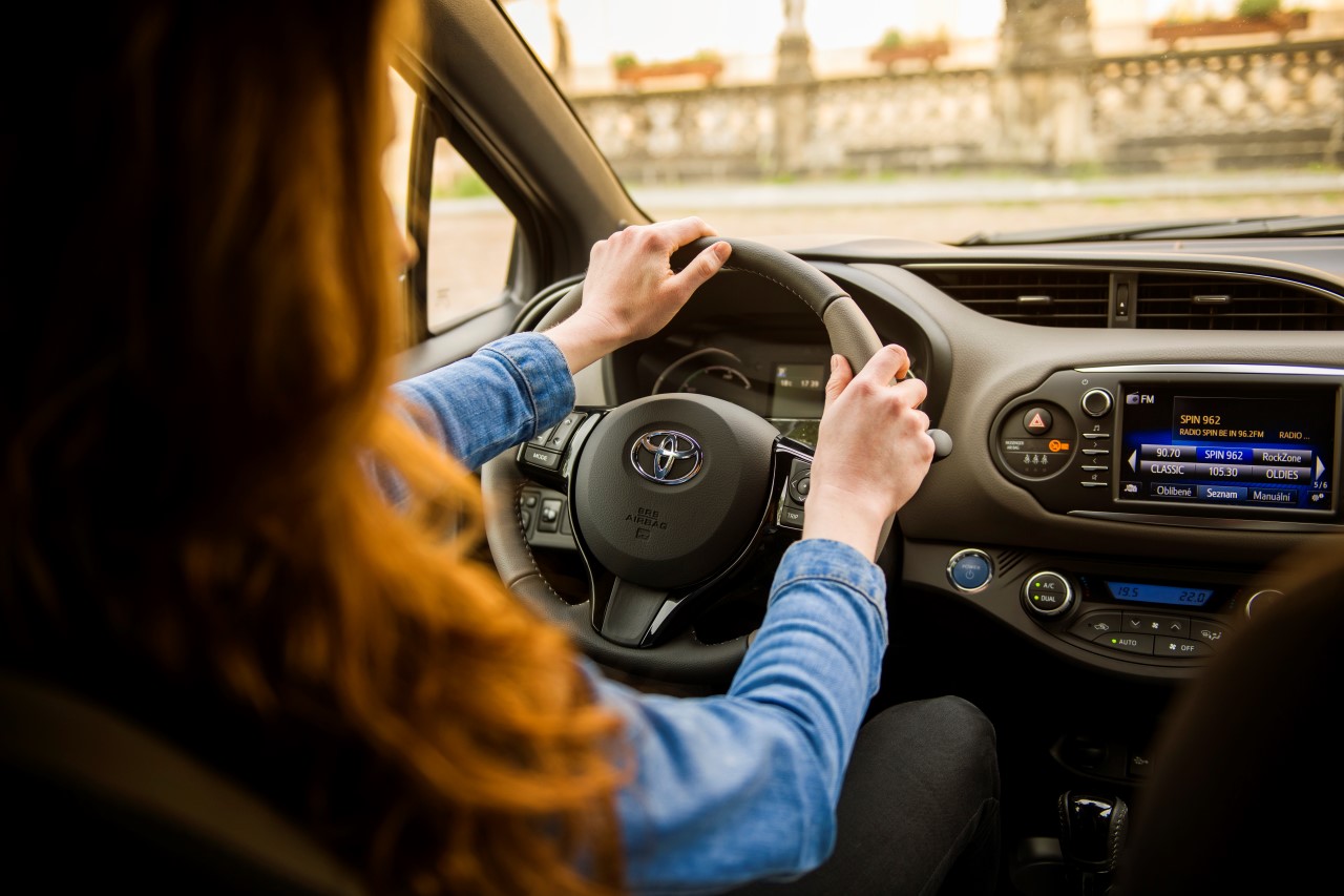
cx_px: 672
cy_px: 448
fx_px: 1306
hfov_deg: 54.4
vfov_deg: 37.8
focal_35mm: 35
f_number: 3.2
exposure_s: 1/250
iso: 250
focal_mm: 35
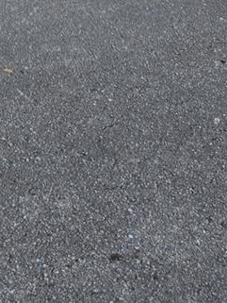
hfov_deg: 13.1
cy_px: -363
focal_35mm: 110
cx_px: -39
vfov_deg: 14.0
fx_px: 961
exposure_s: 1/591
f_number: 1.8
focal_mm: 5.4
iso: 25
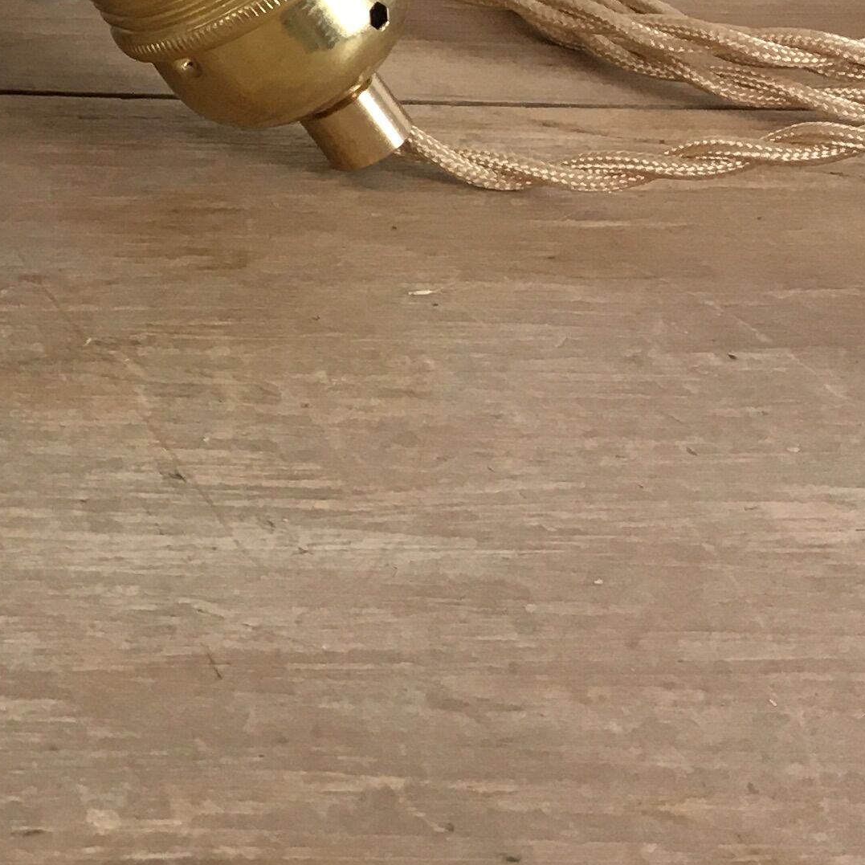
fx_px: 2714
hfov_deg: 16.0
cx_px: -559
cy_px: -201
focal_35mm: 96
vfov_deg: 17.2
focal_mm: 4.15
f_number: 2.2
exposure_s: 1/33
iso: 25
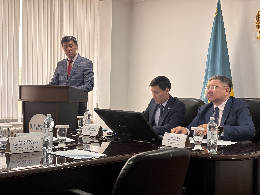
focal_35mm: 52
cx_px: 130
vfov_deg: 28.0
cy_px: 98
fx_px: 391
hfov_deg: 36.8
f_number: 1.6
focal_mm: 5.96
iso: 50
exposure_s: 1/107
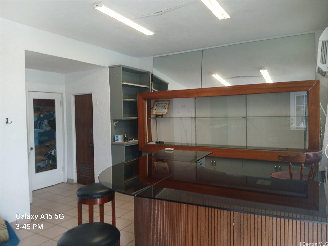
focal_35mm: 26
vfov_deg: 53.1
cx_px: 164
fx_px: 246
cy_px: 123
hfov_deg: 67.3
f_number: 1.8
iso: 80
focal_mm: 3.98
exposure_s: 1/60
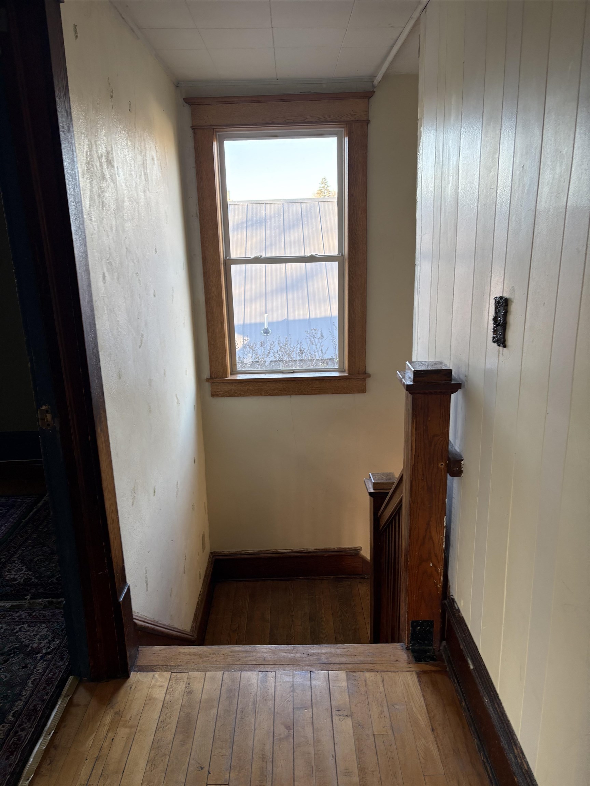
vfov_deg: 67.3
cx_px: 295
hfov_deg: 53.1
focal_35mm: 26
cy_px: 393
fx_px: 591
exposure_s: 1/121
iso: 100
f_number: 1.6
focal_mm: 5.96
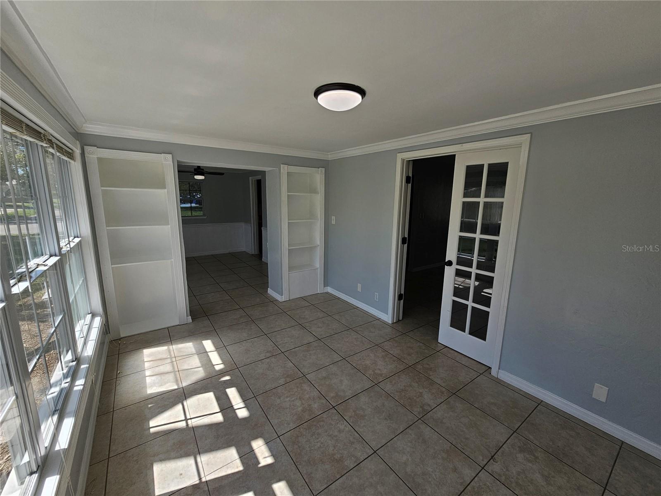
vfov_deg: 89.9
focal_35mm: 13
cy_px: 248
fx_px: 248
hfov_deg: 106.2
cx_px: 330
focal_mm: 2.2
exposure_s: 1/726
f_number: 2.2
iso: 50
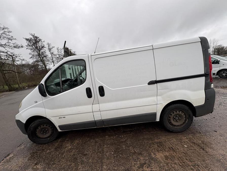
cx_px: 114
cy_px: 86
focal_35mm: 14
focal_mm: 2.22
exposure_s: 1/174
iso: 40
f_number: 2.2
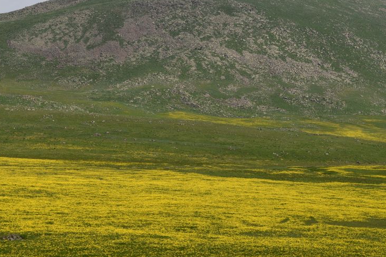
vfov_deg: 13.8
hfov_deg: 20.6
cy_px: 66
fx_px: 1061
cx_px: 208
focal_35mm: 99
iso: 125
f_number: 8
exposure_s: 1/500
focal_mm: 56
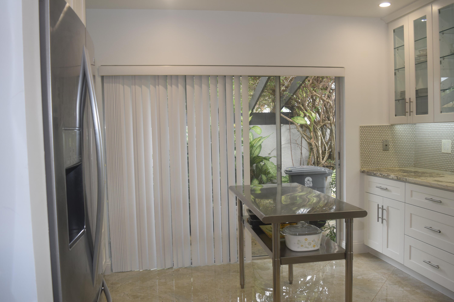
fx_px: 378
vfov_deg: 43.6
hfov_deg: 61.9
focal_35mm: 30
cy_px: 151
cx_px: 227
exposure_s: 1/125
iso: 450
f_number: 5.6
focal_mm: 20
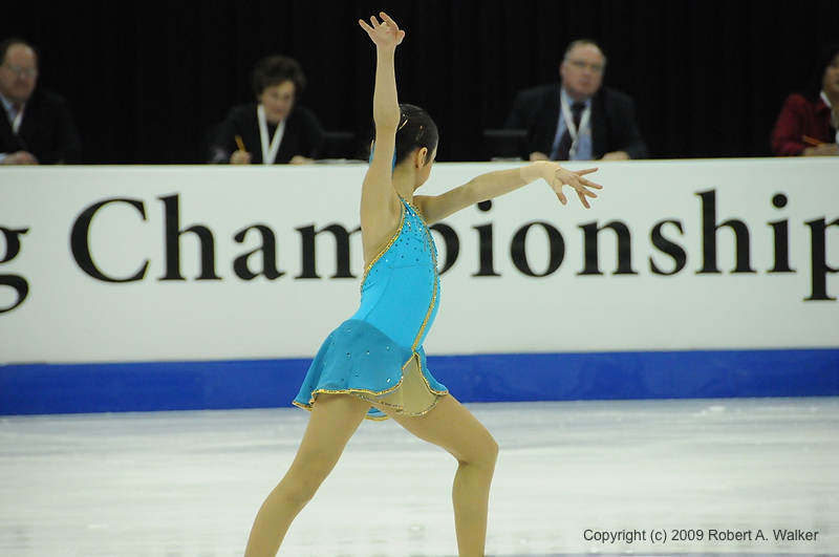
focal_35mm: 300
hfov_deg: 6.9
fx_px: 6982
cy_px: 278
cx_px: 420
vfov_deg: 4.6
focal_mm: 200
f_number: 5.6
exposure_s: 1/640
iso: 3200
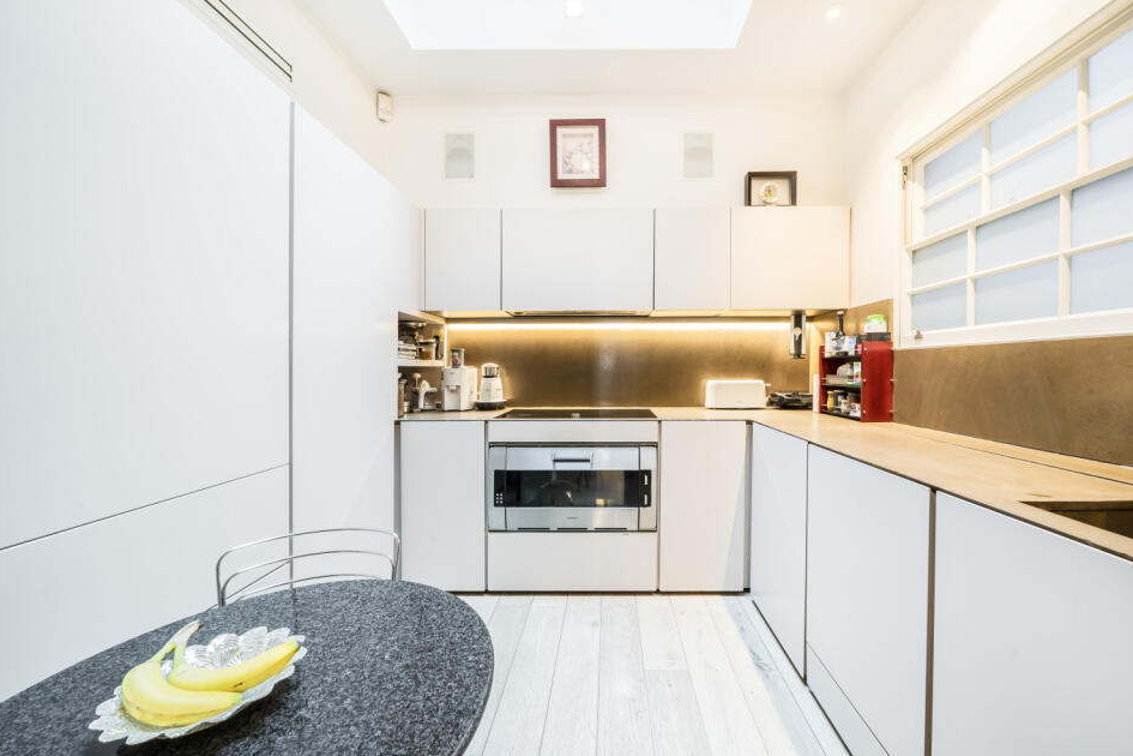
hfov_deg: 108.3
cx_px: 591
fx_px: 409
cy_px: 370
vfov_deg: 85.4
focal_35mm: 13
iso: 640
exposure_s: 1/2
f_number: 11
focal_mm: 12
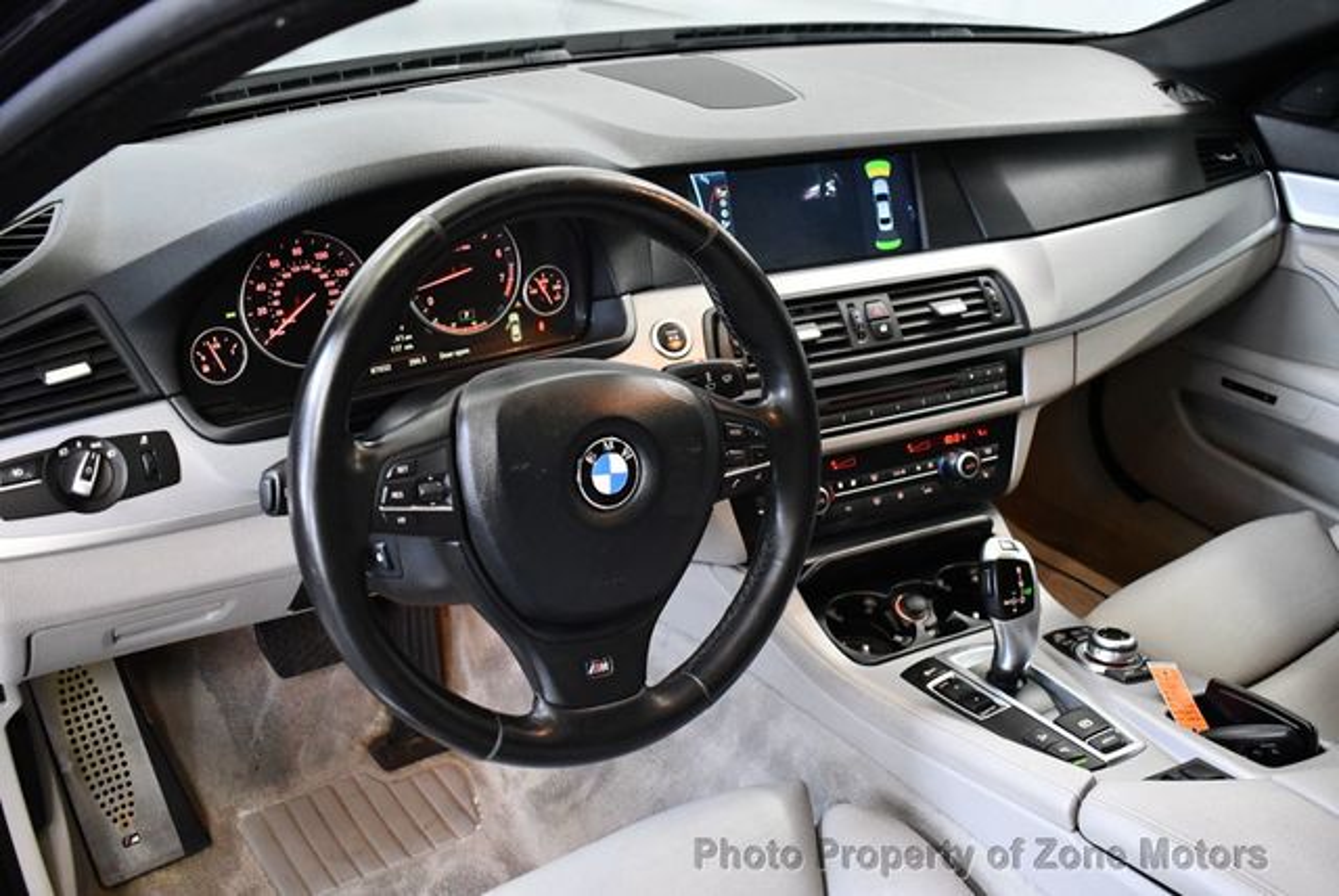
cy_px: 448
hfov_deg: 53.1
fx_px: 1340
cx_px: 670
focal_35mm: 36
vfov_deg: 36.9
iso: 3200
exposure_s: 1/125
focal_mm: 18
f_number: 3.5
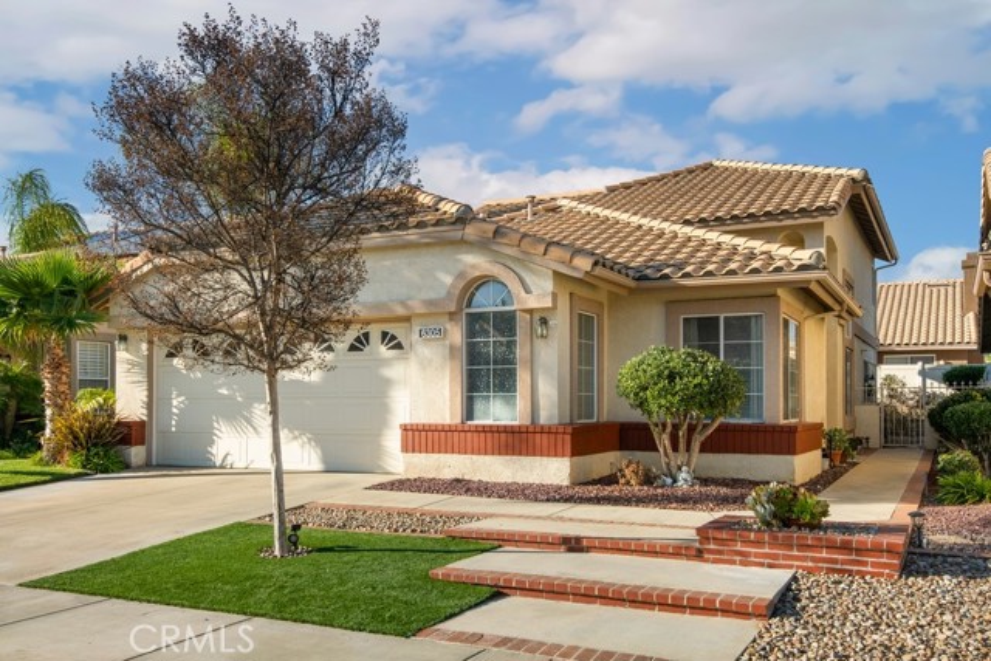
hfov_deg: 58.7
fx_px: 881
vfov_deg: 41.1
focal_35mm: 32
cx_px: 496
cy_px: 330
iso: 64
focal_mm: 32
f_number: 9
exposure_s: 1/250
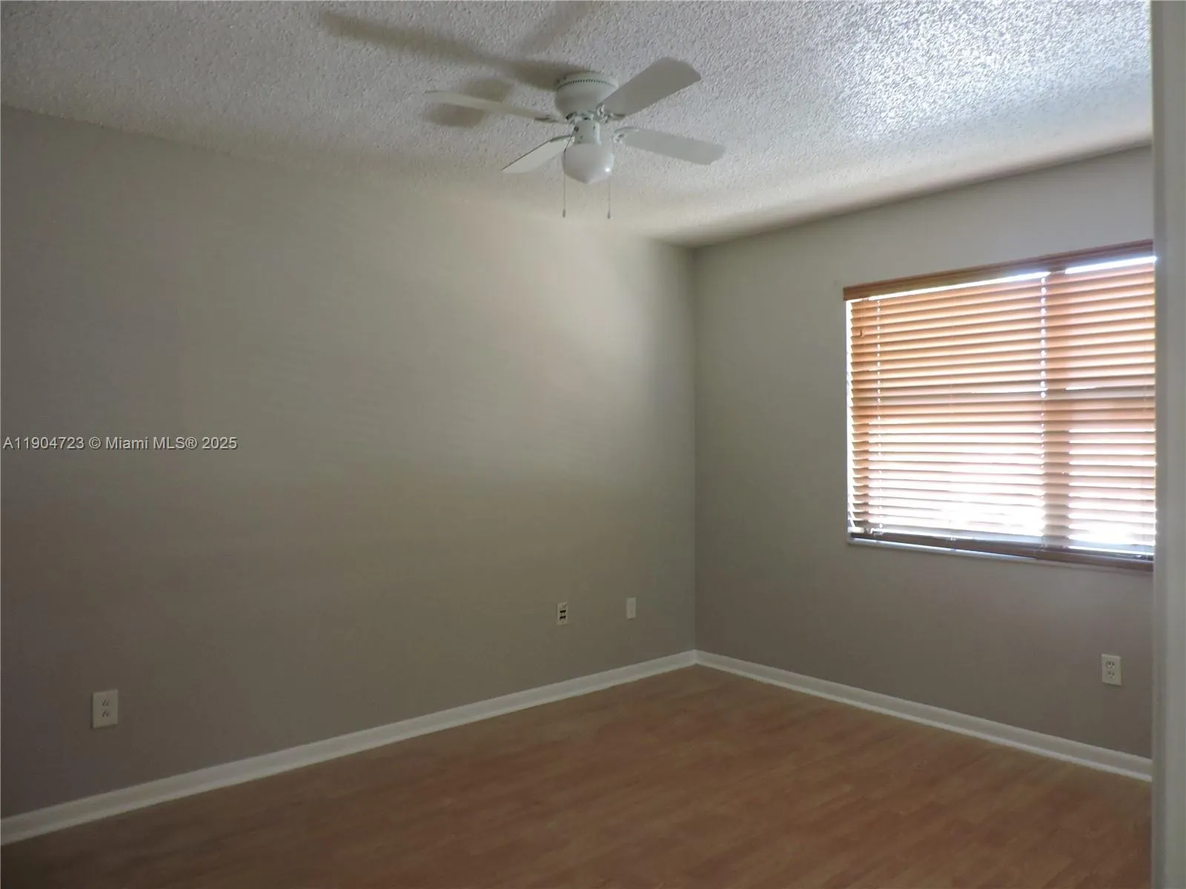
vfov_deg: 56.8
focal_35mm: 24
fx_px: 822
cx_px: 593
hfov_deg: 71.6
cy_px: 444
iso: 400
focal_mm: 4.3
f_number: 3
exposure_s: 1/20
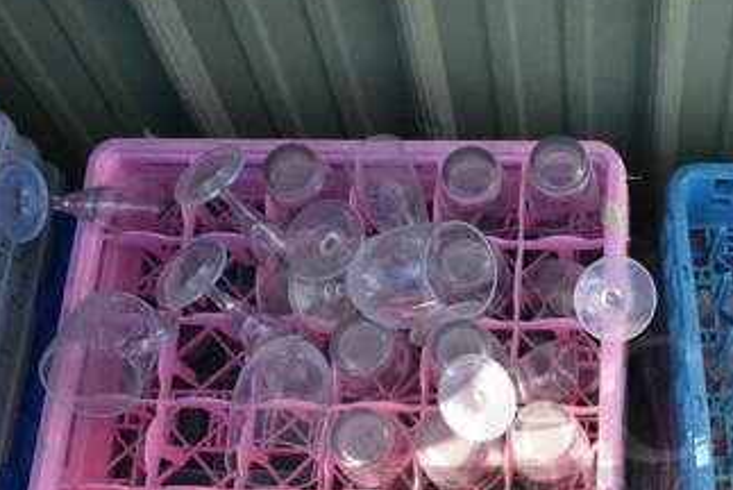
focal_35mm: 51
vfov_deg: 26.0
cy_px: 395
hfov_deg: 36.8
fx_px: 1039
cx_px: 633
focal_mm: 18
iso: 6400
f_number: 14
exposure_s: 1/1250
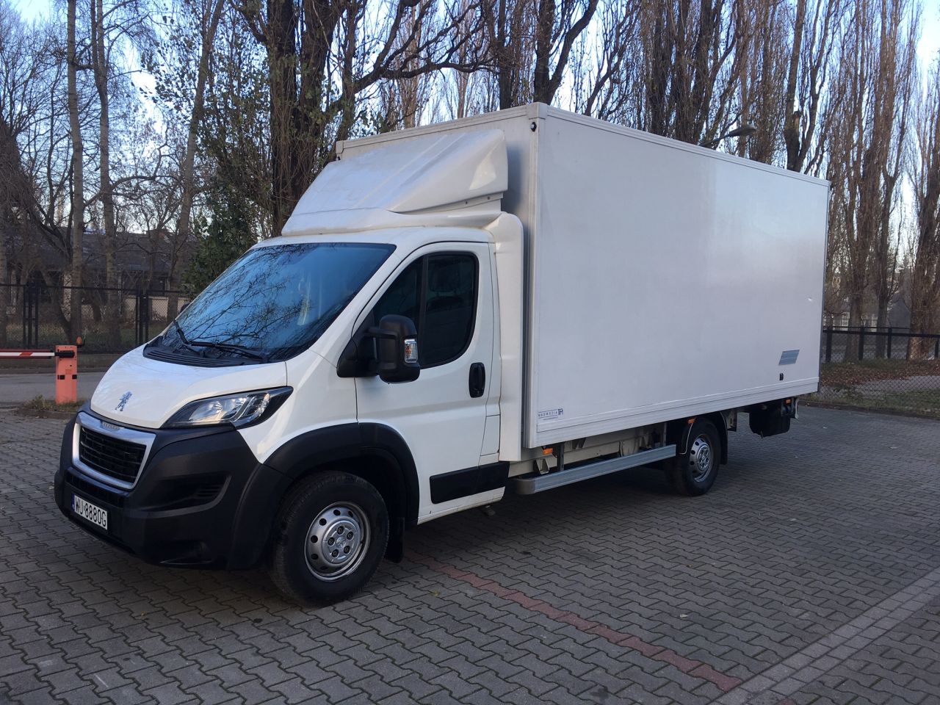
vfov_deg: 48.2
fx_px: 787
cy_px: 352
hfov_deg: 61.7
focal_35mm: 29
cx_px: 470
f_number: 2.2
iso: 25
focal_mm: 4.15
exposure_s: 1/176
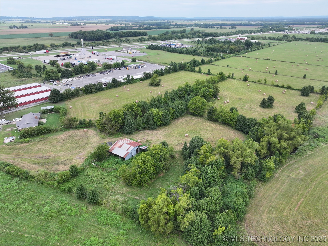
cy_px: 123
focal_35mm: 24
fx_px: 227
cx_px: 164
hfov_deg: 71.6
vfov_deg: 56.8
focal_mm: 12.29
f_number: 2.8
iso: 200
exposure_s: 1/1250
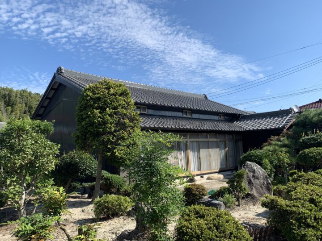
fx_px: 242
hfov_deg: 67.3
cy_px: 120
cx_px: 161
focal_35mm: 26
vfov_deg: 53.1
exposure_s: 1/1916
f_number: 1.8
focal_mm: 4.25
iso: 25
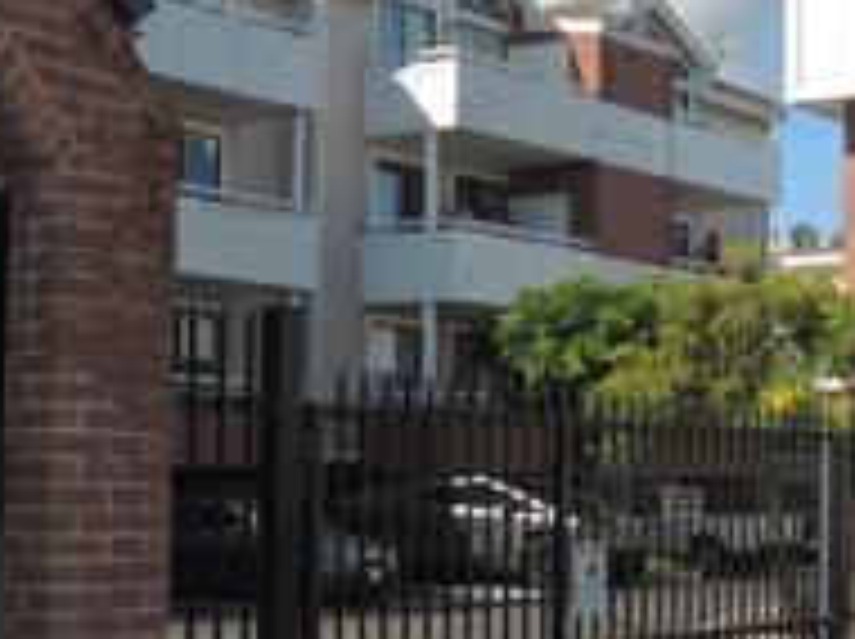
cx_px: 652
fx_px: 1998
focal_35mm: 81
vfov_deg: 18.2
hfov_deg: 23.9
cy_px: 356
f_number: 3
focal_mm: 4.3
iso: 100
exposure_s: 1/1250
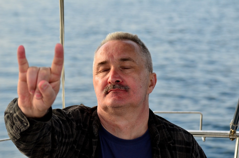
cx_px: 120
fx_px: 695
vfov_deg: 13.0
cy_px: 79
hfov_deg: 19.5
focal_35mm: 105
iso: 800
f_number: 4.5
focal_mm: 70
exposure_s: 1/2000
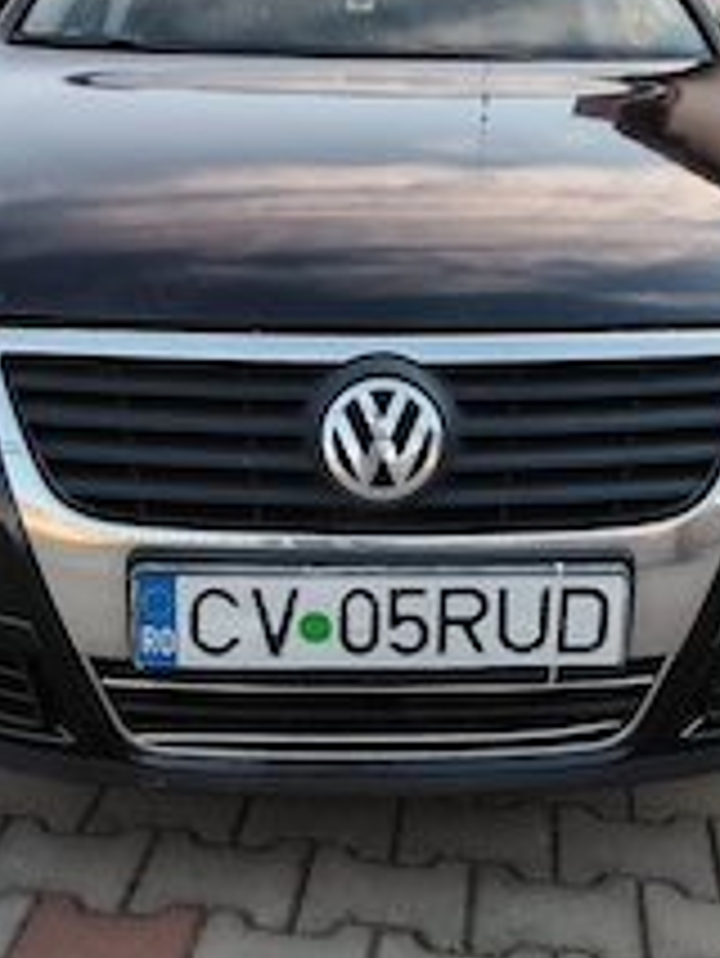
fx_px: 1247
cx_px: 378
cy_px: 328
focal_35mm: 45
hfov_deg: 32.2
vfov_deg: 41.6
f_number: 1.75
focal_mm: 5.25
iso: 100
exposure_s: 1/155
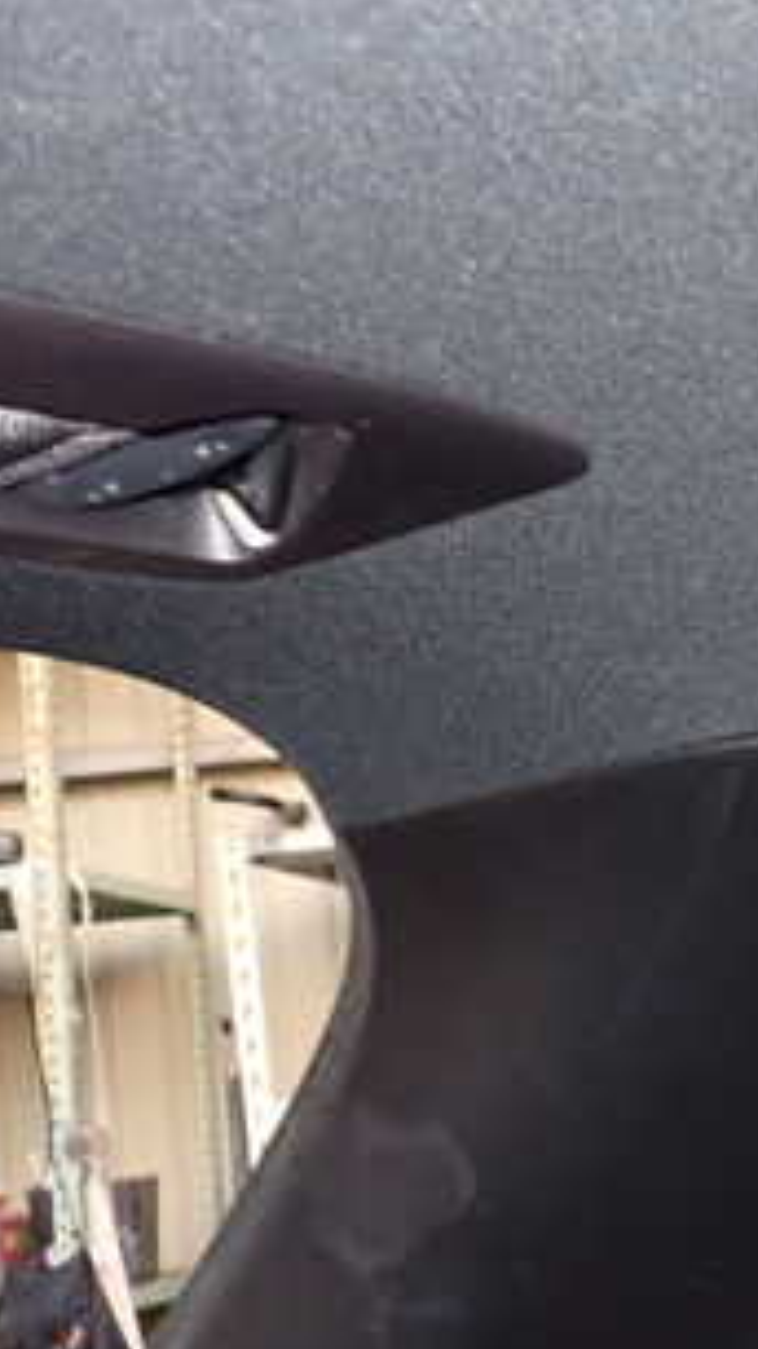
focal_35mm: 64
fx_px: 2288
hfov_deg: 16.9
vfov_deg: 32.7
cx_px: 1163
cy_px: 842
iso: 800
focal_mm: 5.4
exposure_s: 1/30
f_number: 6.3
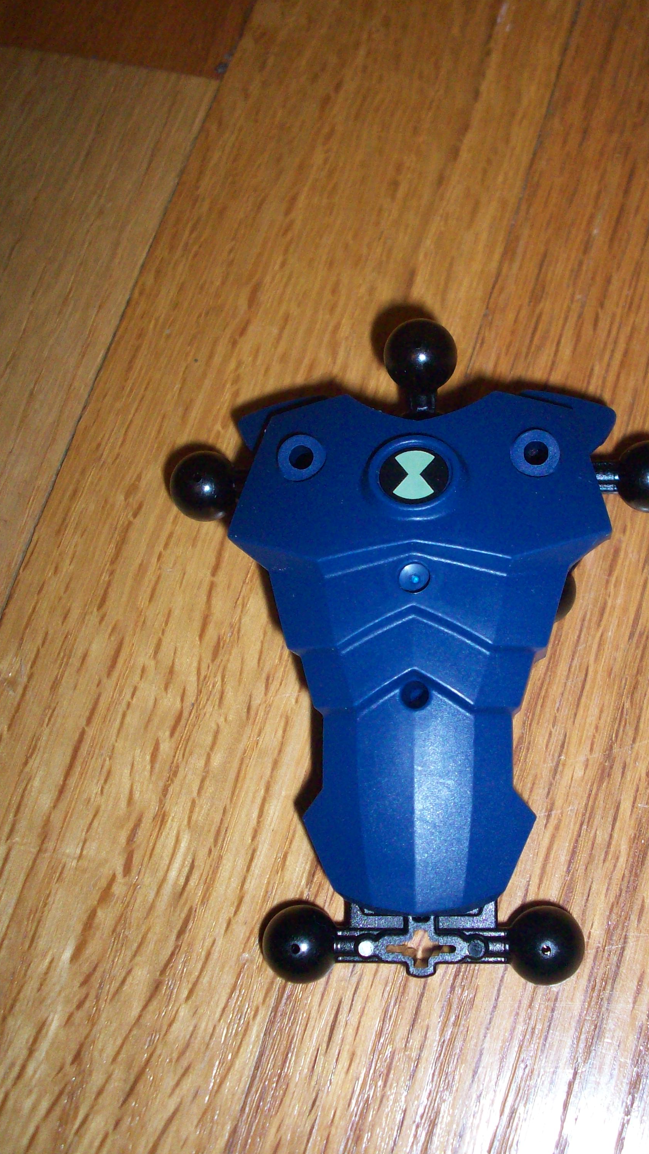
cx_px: 411
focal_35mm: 41
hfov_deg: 28.9
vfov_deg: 49.4
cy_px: 572
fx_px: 1255
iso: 160
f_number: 2.8
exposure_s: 1/64
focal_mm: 6.2
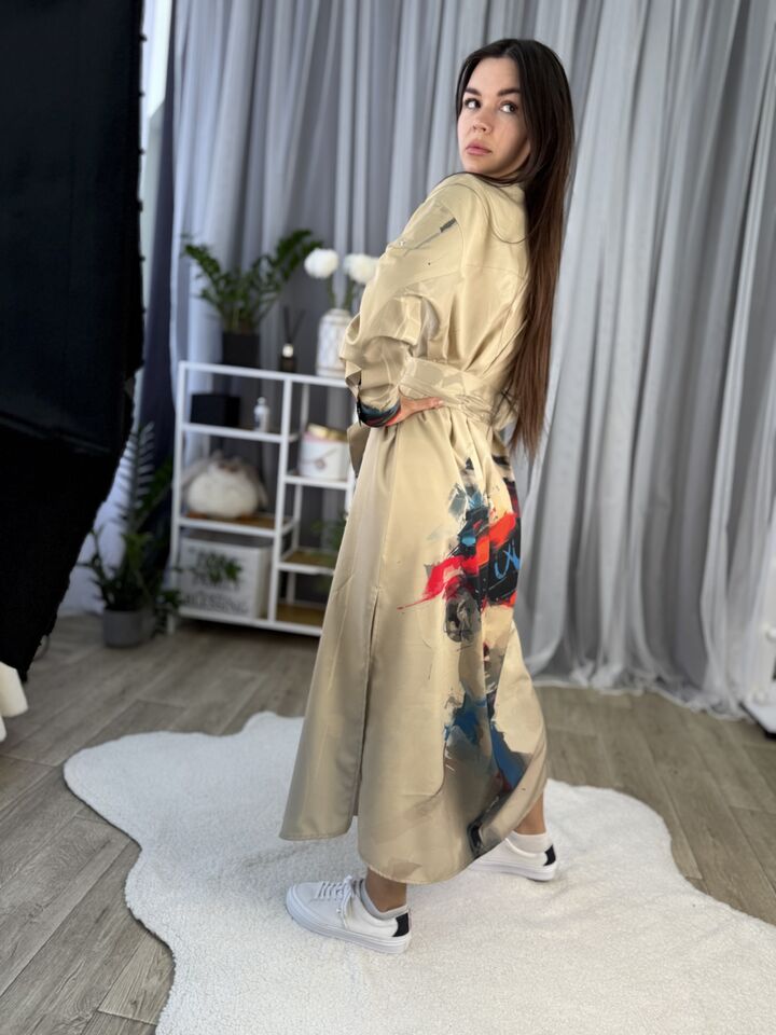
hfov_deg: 56.8
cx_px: 388
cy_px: 518
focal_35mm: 24
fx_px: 717
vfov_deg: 71.6
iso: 64
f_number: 1.78
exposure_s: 1/177
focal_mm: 6.76
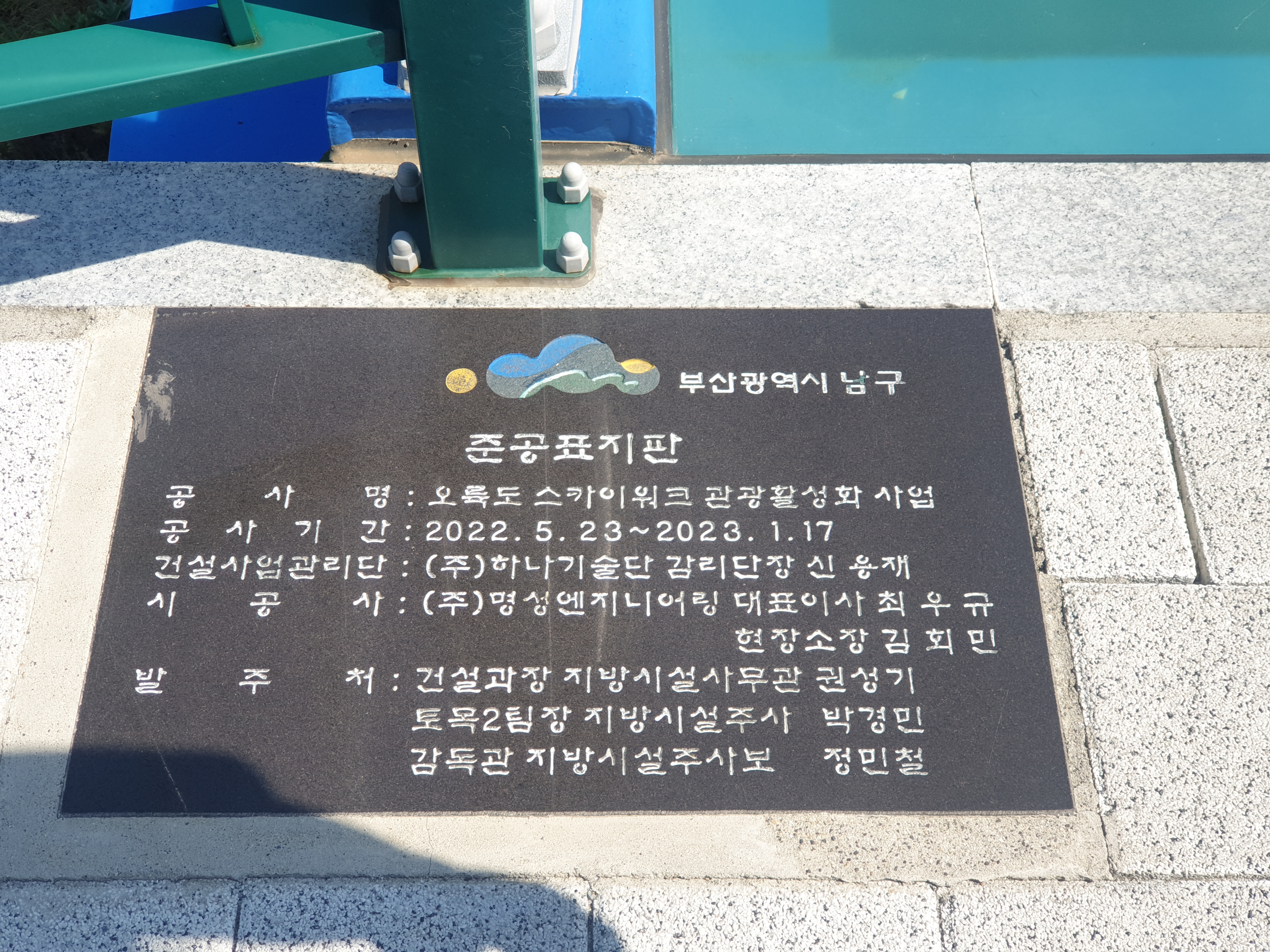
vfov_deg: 28.0
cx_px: 635
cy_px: 476
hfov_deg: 36.8
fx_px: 1908
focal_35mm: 52
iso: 100
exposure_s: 1/619
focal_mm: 6
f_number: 2.4
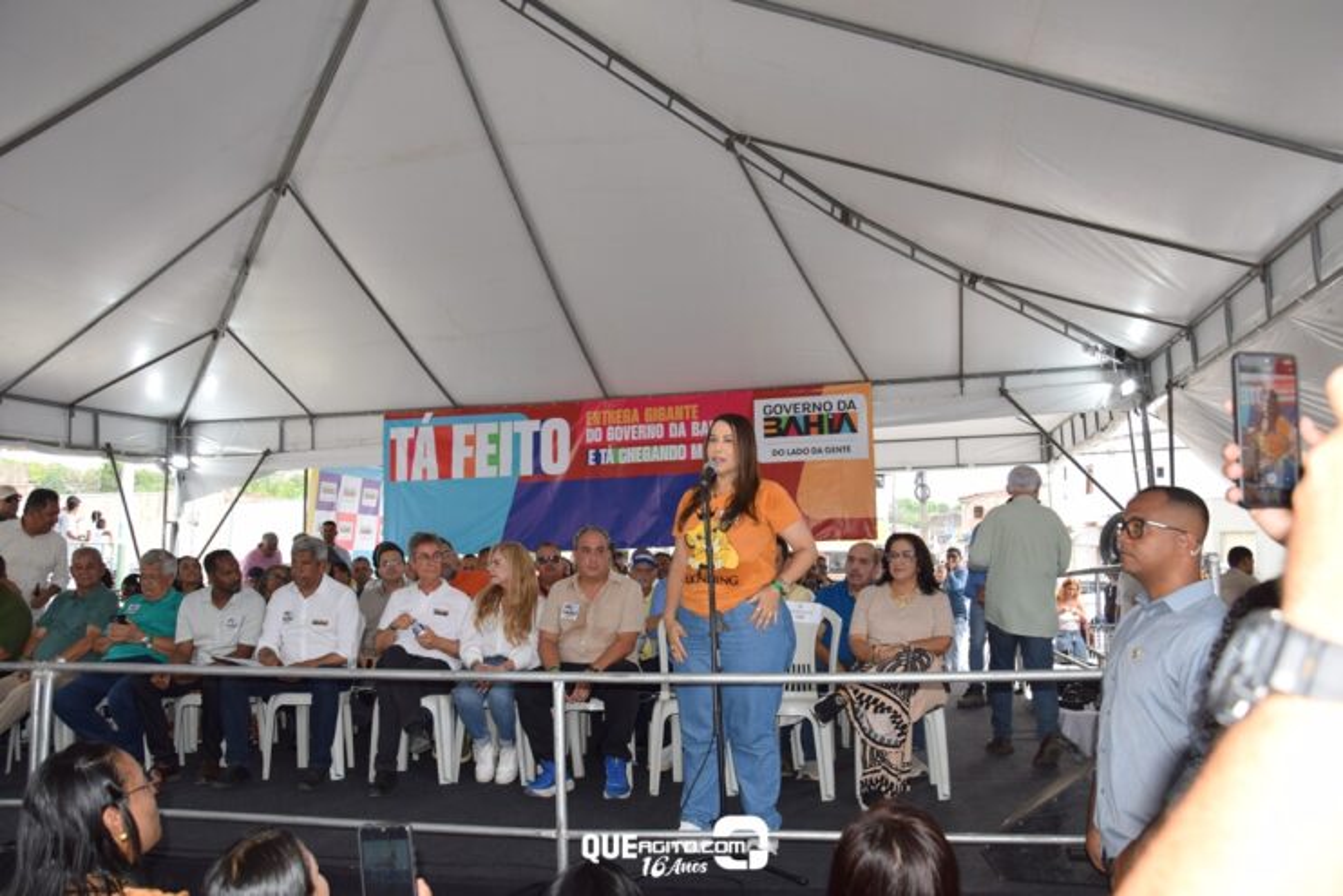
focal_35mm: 27
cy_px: 448
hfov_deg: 67.4
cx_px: 672
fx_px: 1007
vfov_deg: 47.9
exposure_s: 1/125
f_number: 5.6
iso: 280
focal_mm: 18
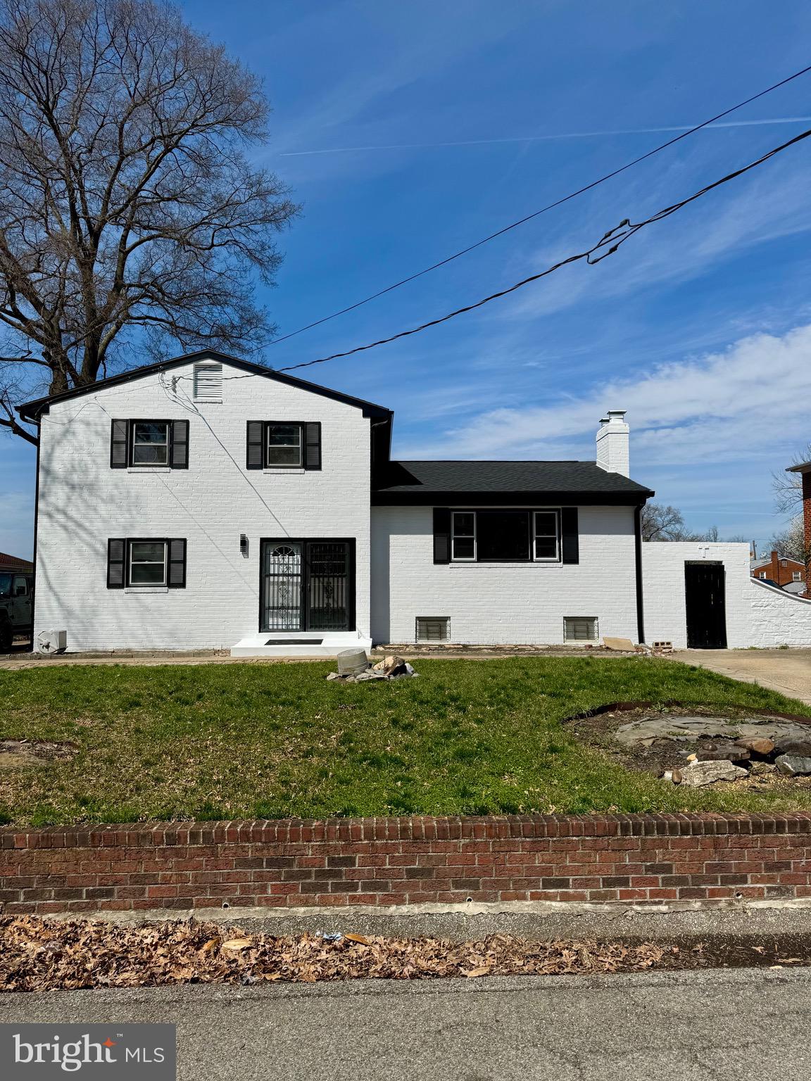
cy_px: 540
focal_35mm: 24
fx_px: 750
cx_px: 406
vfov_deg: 71.6
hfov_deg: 56.8
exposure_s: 1/9009
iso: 80
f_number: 1.78
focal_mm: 6.76
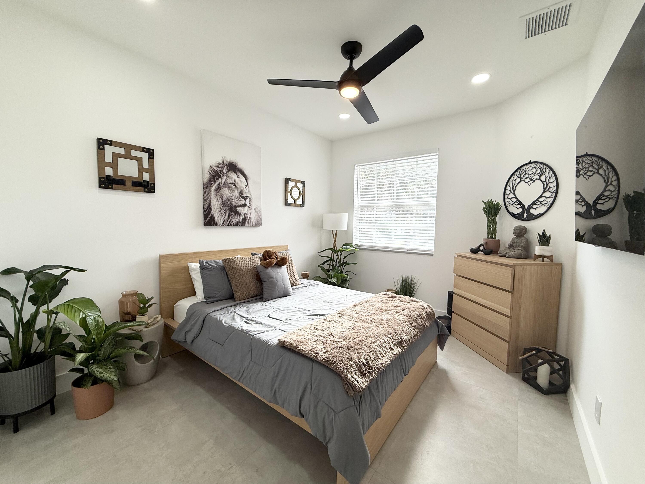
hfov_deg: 102.1
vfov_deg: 85.7
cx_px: 322
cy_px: 242
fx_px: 261
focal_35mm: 14
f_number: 2.2
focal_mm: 2.22
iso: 50
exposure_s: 1/176
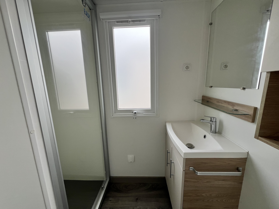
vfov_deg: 89.9
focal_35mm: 13
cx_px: 140
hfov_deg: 106.2
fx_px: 105
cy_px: 104
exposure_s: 1/151
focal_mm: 1.57
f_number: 1.8
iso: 32
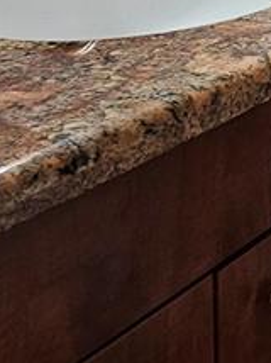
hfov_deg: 15.6
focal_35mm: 73
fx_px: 764
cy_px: -31
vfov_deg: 24.9
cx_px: 557
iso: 64
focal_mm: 2.2
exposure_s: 1/60
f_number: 2.2
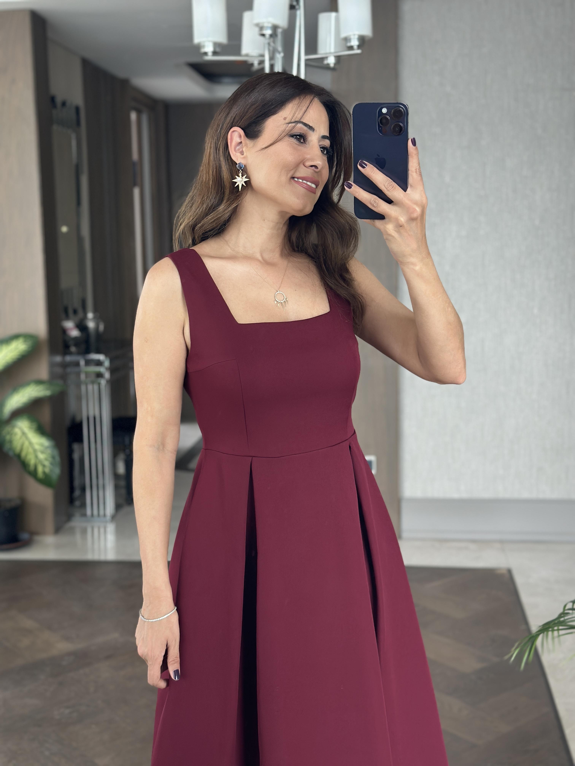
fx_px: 1063
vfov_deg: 39.7
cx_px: 288
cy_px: 383
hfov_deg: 30.3
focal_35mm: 48
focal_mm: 6.86
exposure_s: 1/60
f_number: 1.78
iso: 160
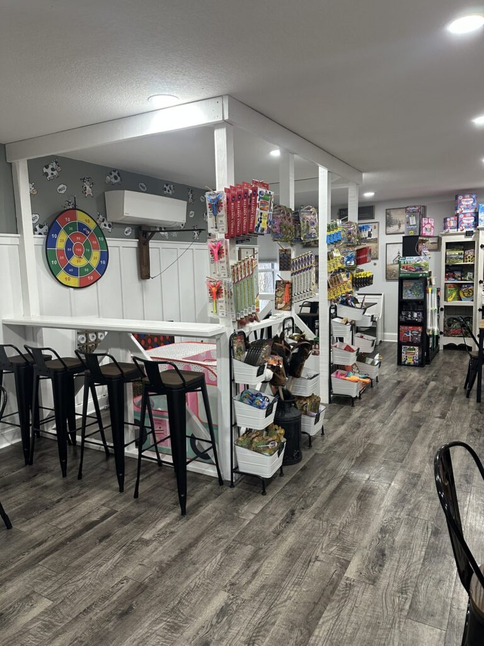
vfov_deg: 71.6
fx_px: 447
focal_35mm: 24
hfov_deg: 56.8
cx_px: 242
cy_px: 323
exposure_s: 1/60
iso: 250
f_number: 1.78
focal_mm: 6.86
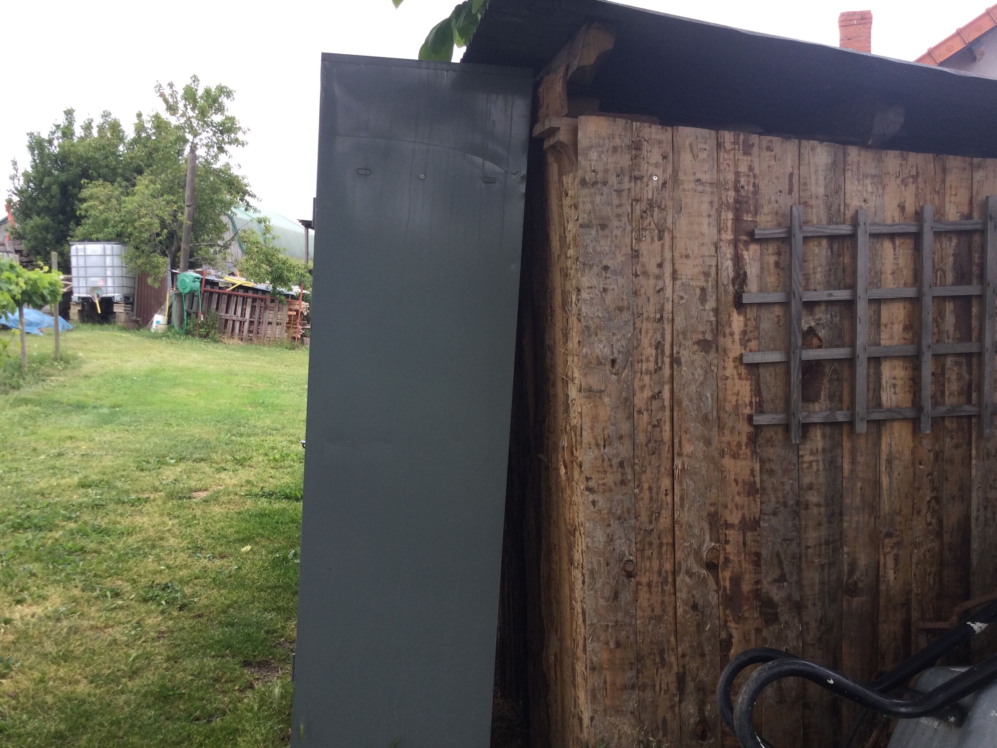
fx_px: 1066
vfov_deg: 38.6
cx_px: 443
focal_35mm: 37
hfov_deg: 50.0
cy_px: 424
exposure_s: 1/130
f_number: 2.4
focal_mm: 3.3
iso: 25
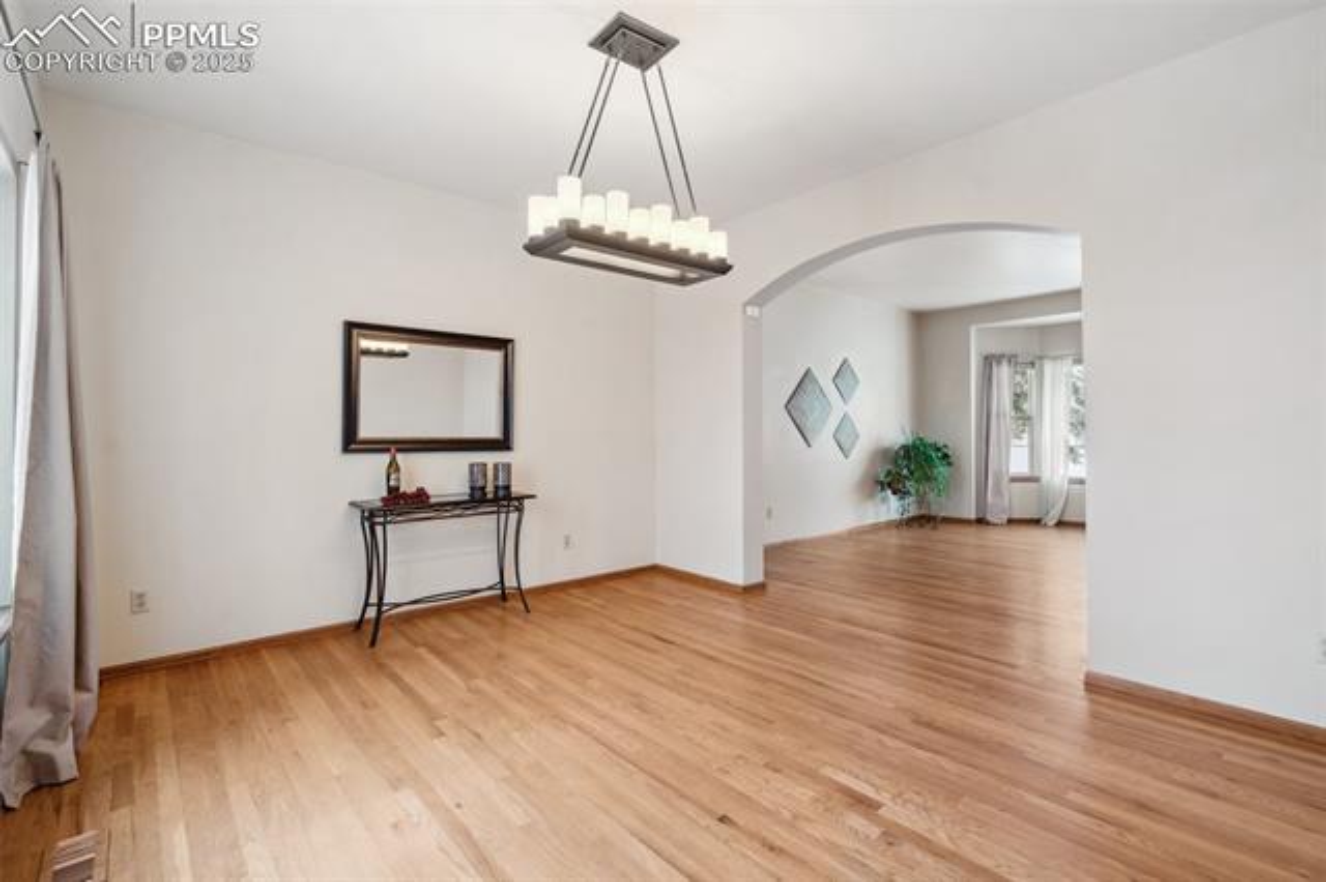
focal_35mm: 16
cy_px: 441
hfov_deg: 96.8
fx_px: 589
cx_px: 663
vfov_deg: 73.7
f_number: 6.3
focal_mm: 16
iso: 100
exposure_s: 1/3.33
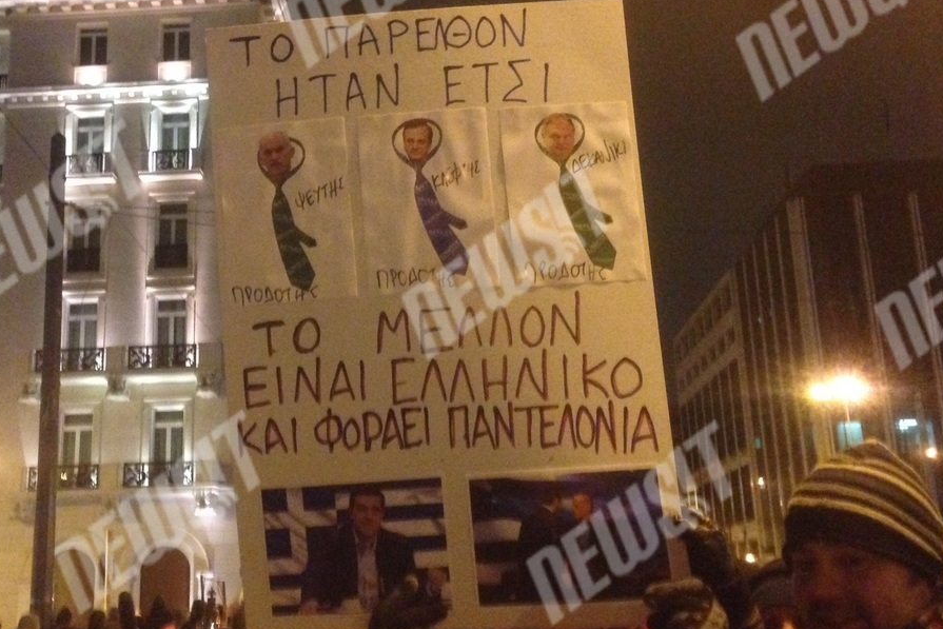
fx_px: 1205
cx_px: 372
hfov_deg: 42.5
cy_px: 299
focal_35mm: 46
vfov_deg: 29.3
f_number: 2.4
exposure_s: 1/15
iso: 800
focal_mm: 4.12
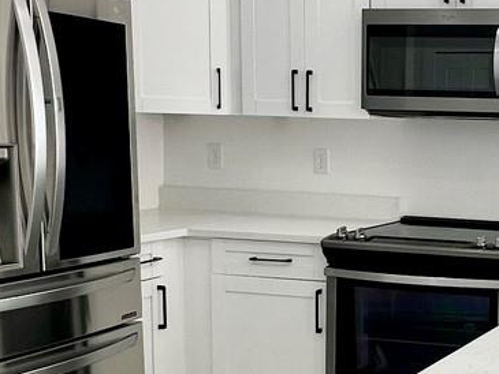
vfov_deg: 25.7
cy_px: 212
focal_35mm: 57
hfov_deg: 28.1
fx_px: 822
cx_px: 641
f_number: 1.8
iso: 32
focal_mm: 1.57
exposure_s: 1/110
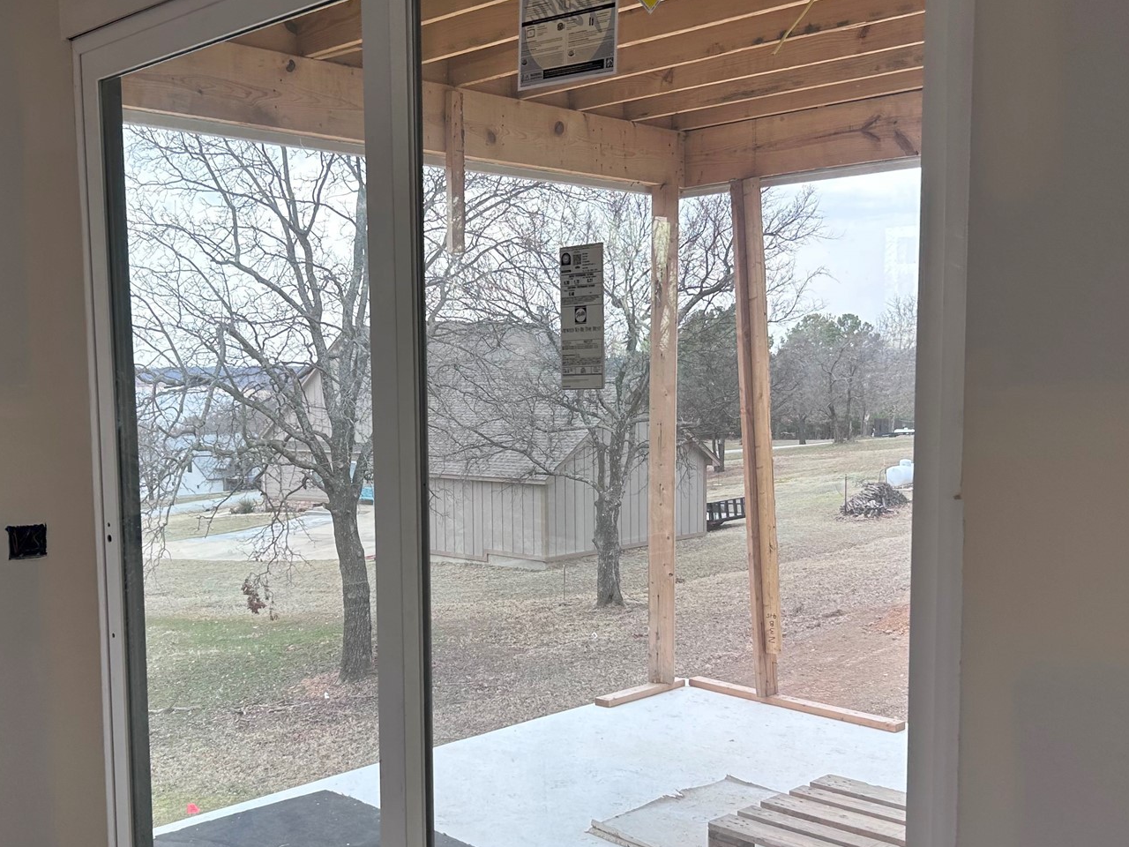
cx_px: 456
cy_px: 489
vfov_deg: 36.7
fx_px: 1272
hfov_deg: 47.6
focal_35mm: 39
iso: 50
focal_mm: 5.7
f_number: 1.5
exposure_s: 1/443
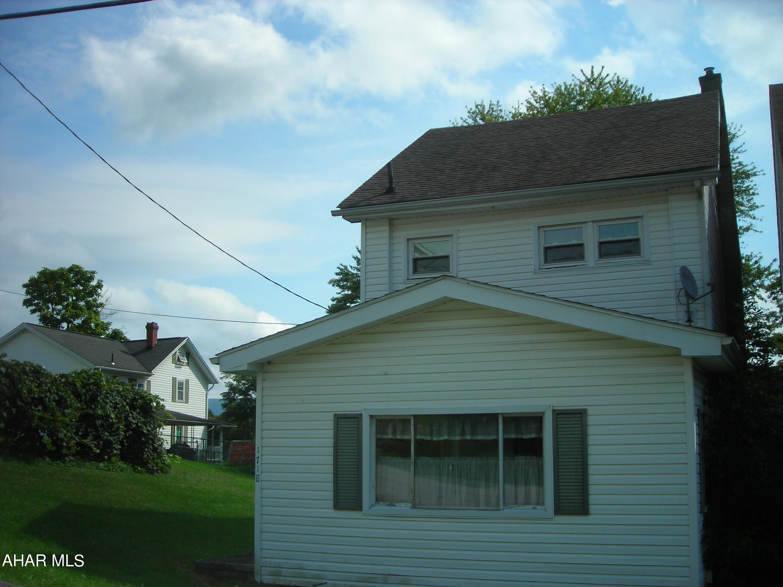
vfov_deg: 37.7
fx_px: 860
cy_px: 294
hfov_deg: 49.0
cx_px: 392
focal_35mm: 38
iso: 50
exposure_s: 1/1000
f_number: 3.2
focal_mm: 6.3
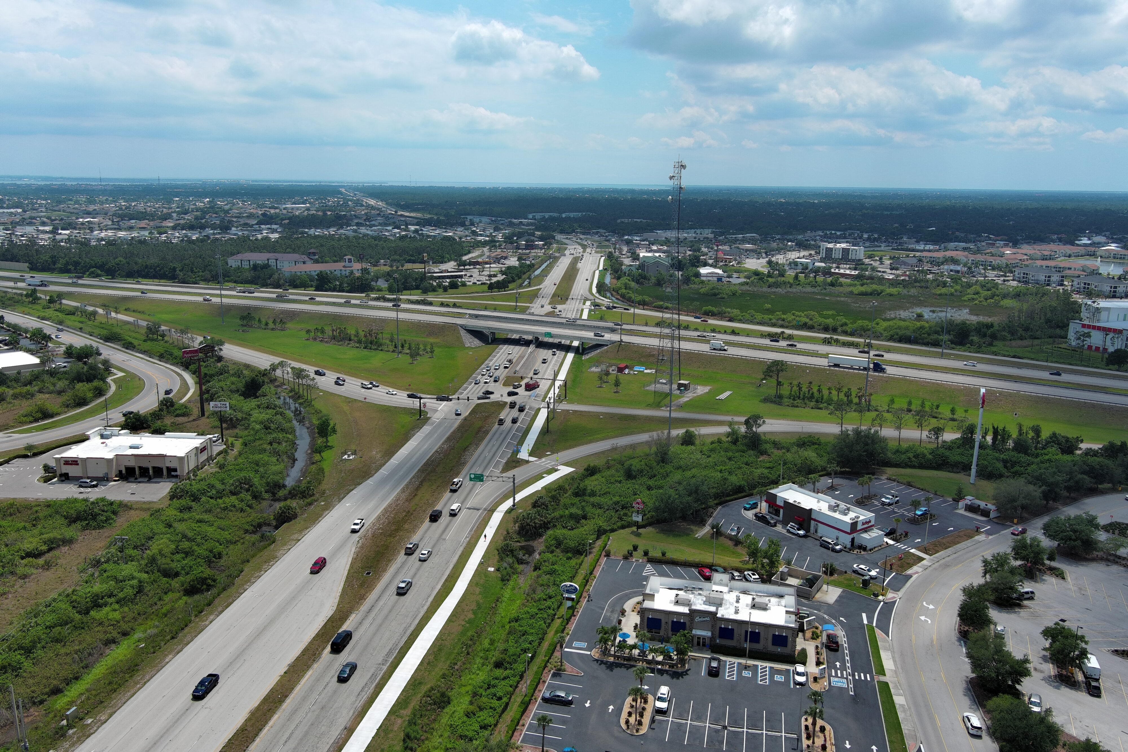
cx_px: 564
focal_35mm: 29
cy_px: 376
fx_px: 909
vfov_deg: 45.0
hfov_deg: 63.7
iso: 100
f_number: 2.8
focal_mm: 10.57
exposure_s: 1/581
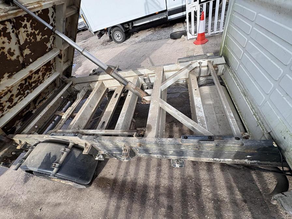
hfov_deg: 102.1
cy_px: 110
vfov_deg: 85.7
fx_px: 118
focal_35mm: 14
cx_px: 146
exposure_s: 1/565
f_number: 2.2
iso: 40
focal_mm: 2.22
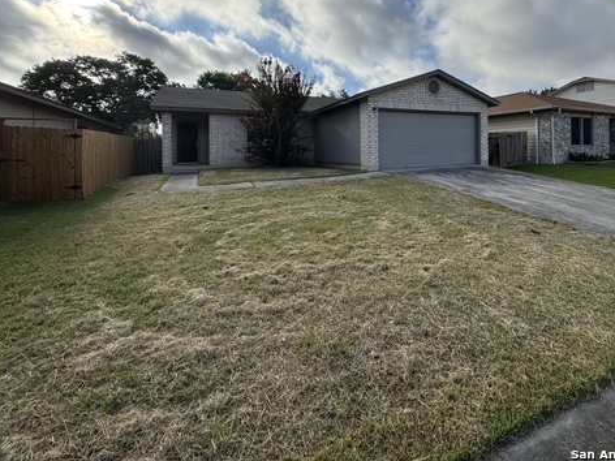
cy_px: 150
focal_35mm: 19
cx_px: 366
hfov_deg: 83.7
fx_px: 338
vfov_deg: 66.6
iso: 50
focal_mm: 2.22
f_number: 2.2
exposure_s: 1/2342
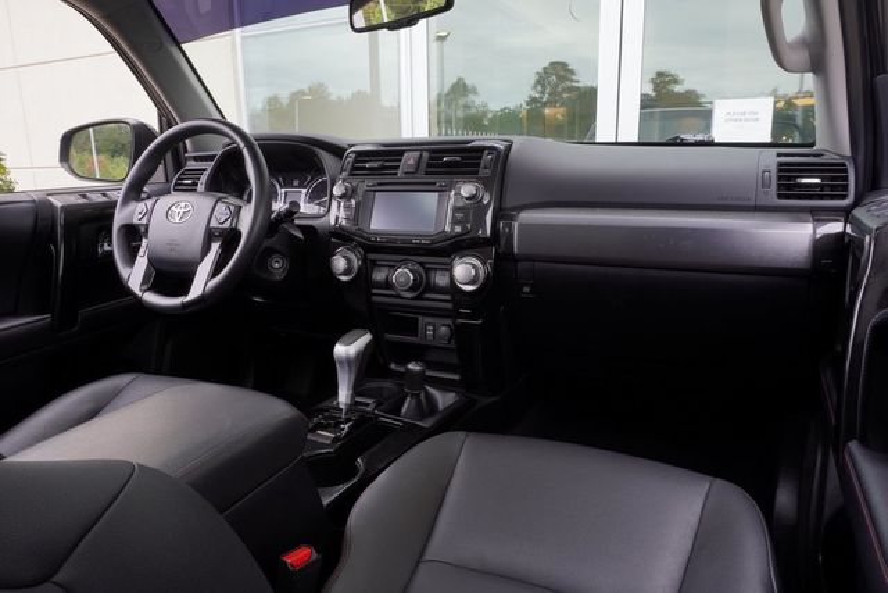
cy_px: 296
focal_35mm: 27
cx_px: 444
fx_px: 666
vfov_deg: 48.0
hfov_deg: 67.4
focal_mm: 18
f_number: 13
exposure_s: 1/15
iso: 160
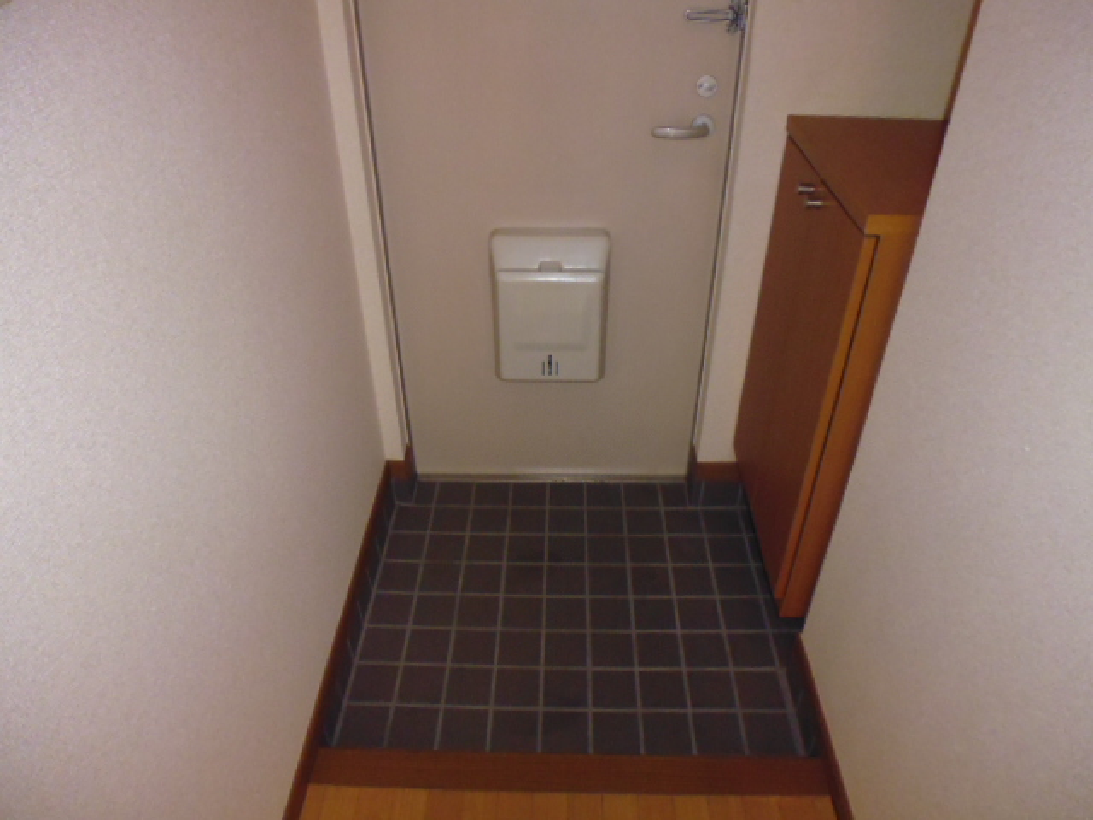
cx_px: 546
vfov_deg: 56.8
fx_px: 758
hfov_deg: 71.6
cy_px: 410
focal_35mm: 24
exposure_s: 1/60
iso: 400
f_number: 2.8
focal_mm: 4.3
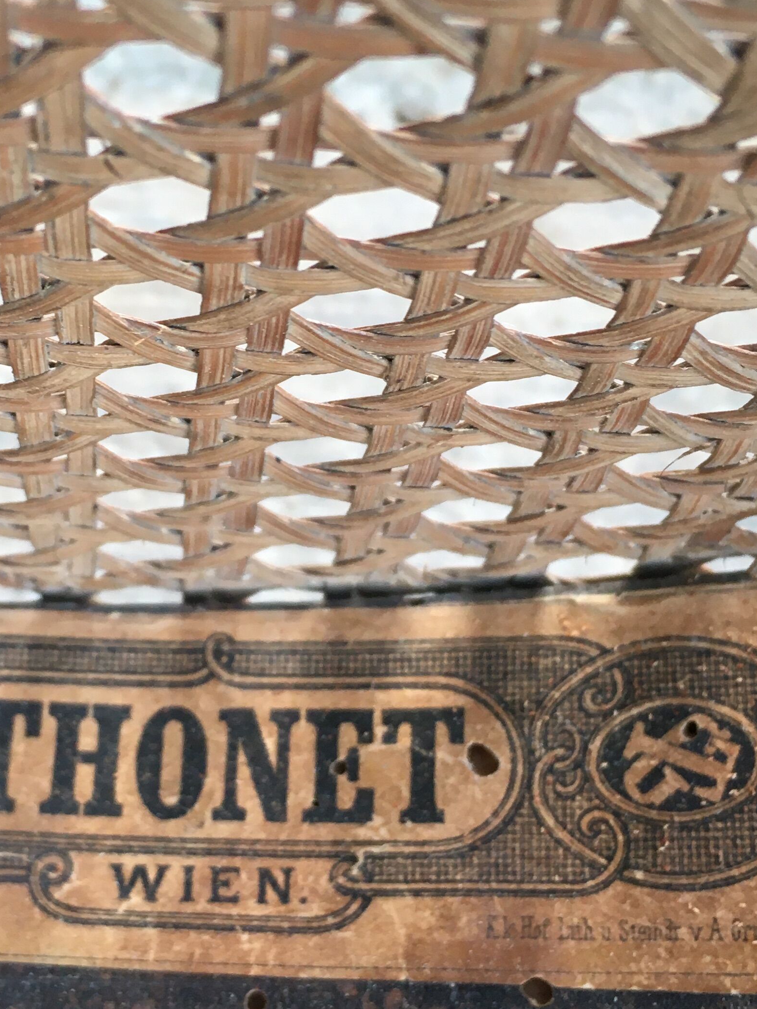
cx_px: 249
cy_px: 515
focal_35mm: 56
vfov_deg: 34.3
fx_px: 1633
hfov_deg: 26.0
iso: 32
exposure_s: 1/33
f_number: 2.2
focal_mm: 4.15
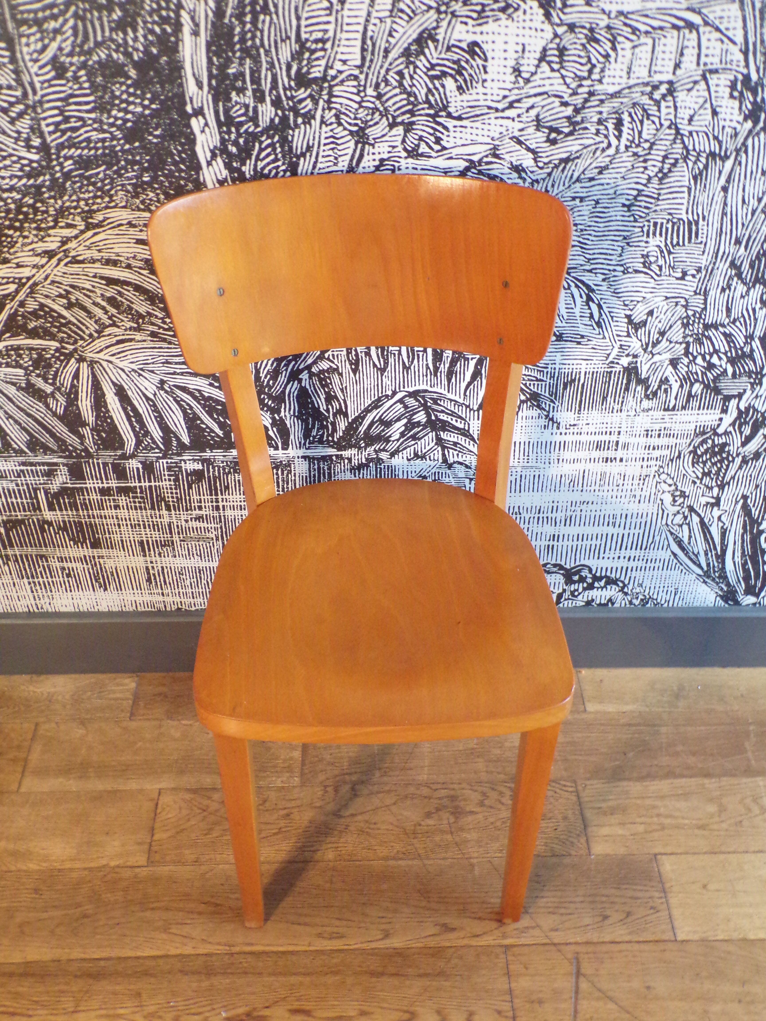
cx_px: 383
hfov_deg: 44.2
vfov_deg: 56.8
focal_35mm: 32
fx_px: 944
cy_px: 510
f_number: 3.2
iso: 520
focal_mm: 5.8
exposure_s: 1/17
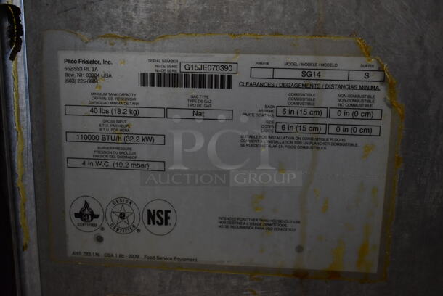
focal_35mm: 42
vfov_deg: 32.0
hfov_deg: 46.4
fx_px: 517
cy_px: 148
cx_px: 222
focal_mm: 28
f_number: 5
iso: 800
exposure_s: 1/60
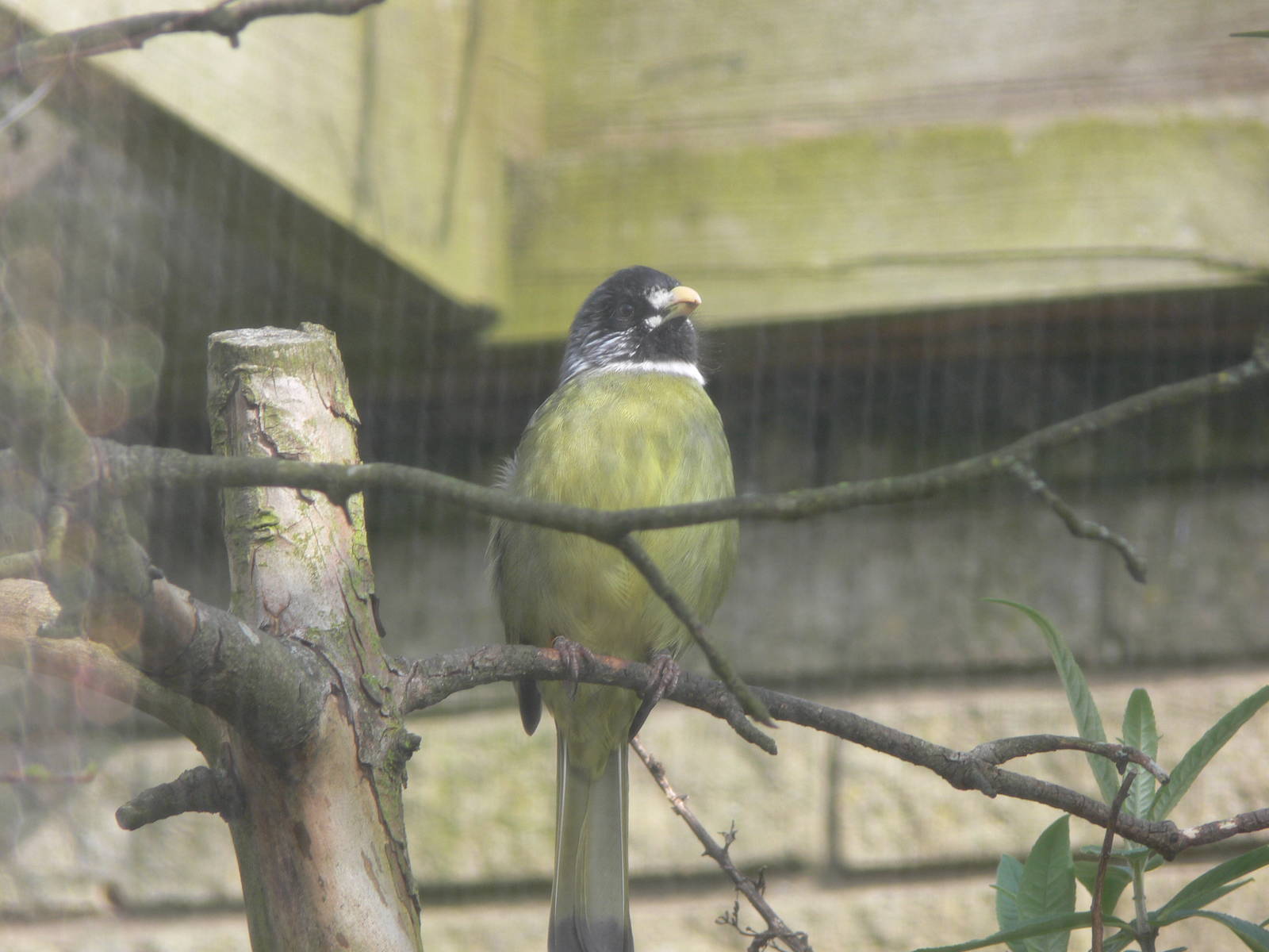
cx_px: 634
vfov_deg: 3.5
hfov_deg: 4.7
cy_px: 476
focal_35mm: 420
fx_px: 15397
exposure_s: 1/100
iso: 80
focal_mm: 88.8
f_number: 5.6
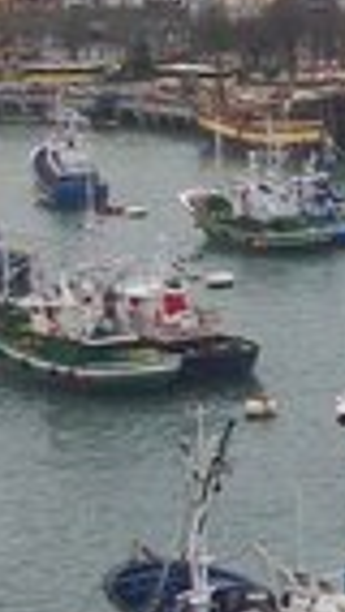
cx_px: 936
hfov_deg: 6.1
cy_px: 256
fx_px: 3070
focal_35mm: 189
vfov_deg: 11.4
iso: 80
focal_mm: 5.7
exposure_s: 1/275
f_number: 2.8
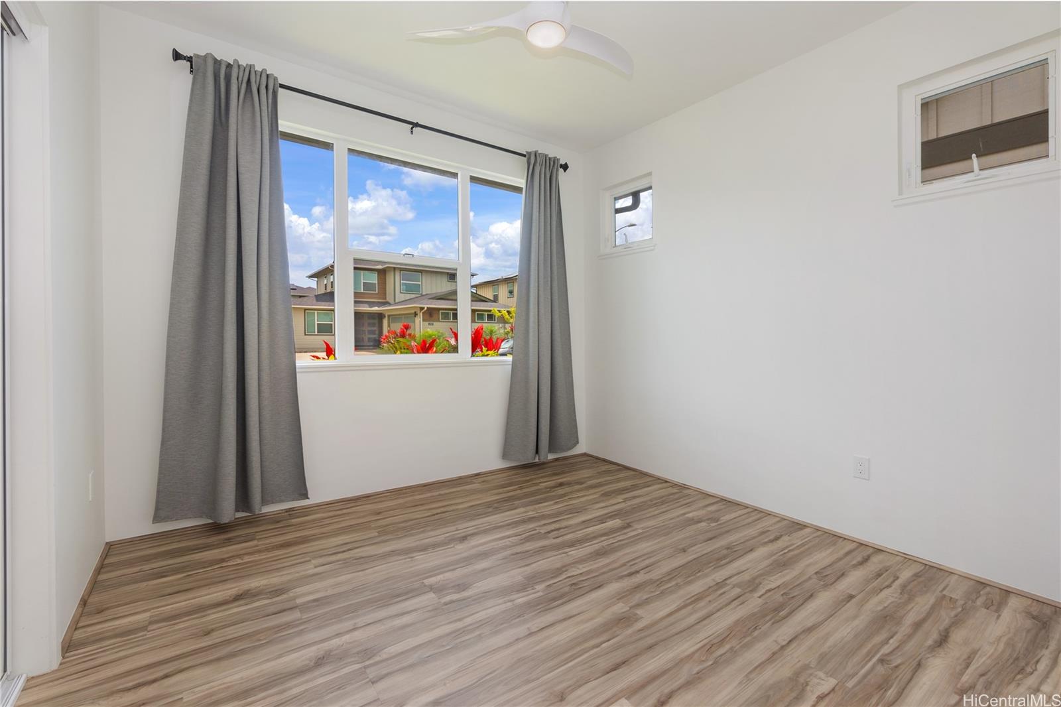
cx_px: 530
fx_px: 442
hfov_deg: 100.4
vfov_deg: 77.3
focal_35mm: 15
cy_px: 354
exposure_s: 1/30
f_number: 8
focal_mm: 10
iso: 125
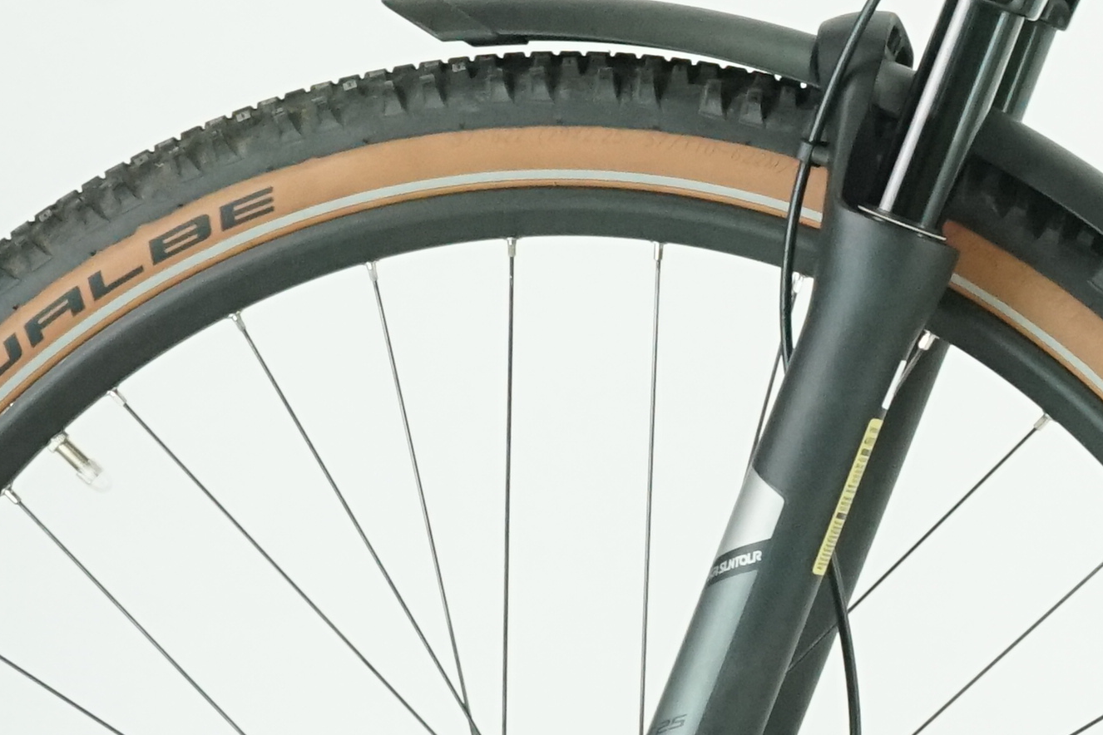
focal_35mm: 258
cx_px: 2125
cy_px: 387
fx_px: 7904
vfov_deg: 5.3
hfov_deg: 7.7
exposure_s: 1/200
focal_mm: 57
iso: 3200
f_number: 7.1
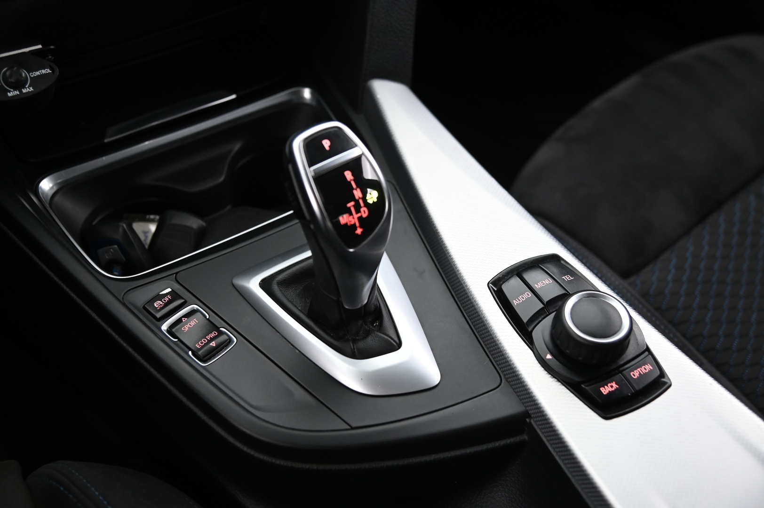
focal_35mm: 44
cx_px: 382
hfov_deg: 44.5
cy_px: 254
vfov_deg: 30.5
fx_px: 933
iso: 2000
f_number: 4
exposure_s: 1/13
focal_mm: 44
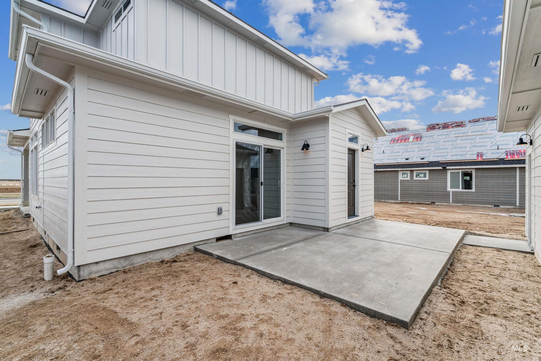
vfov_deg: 72.1
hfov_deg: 95.0
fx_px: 248
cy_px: 180
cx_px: 270
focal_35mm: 16
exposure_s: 1/200
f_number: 13
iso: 400
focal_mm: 16.5
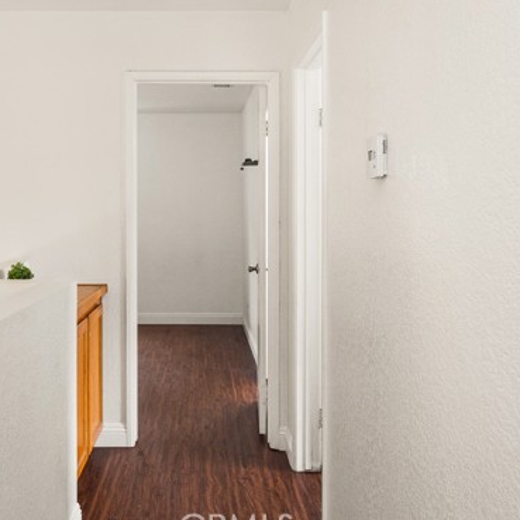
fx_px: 539
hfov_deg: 49.0
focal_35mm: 32
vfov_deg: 51.4
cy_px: 246
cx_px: 118
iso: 125
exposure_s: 1/6
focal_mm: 21.5
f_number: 5.6
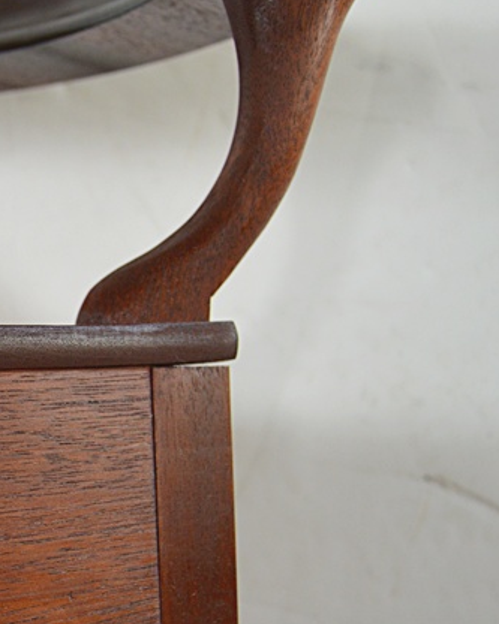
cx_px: -93
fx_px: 1185
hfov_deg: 22.1
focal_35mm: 64
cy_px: 408
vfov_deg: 29.4
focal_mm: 19
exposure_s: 1/60
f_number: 3.5
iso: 500
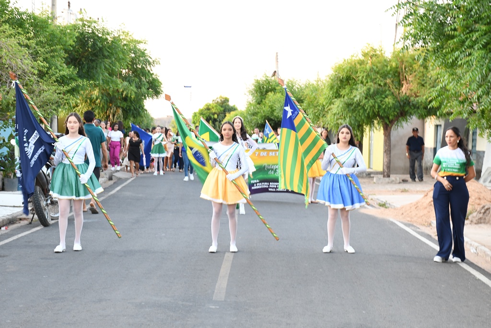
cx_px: 246
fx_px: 1146
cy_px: 164
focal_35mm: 84
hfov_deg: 24.2
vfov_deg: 16.3
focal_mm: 56
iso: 800
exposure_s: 1/40
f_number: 6.3
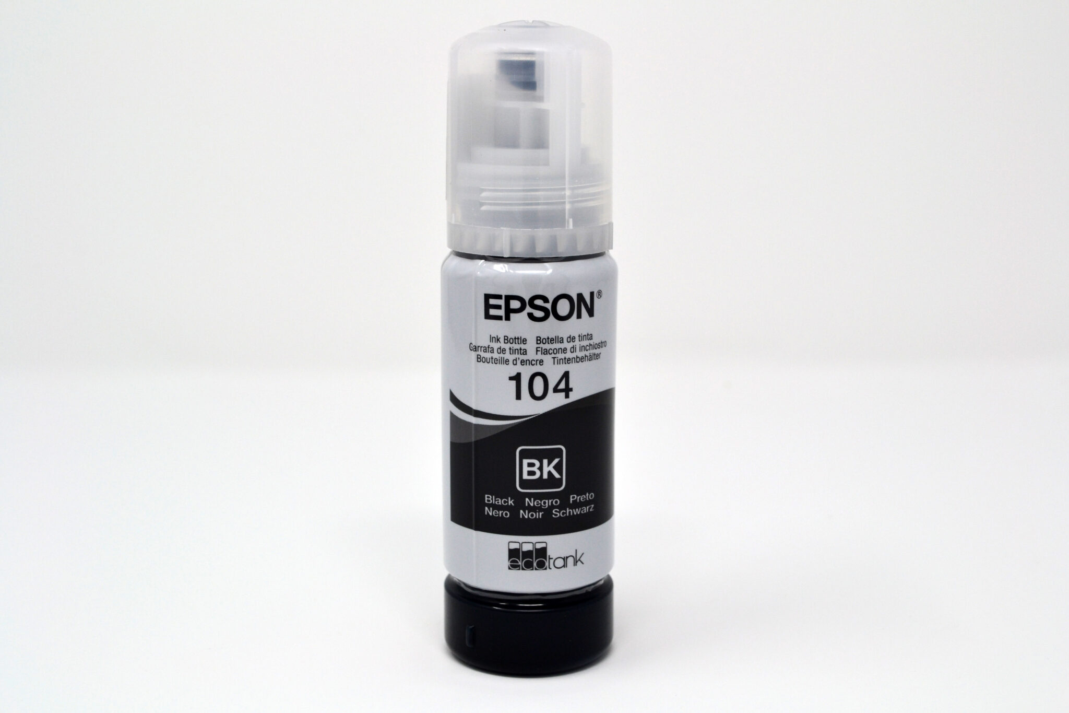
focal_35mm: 52
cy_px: 356
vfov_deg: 25.7
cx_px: 534
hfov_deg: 37.9
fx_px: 1559
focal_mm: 35
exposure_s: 1/100
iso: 400
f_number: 9
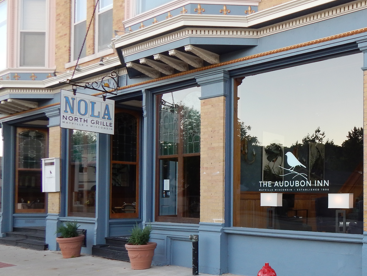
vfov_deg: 36.3
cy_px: 192
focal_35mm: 39
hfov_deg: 45.2
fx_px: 413
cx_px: 300
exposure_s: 1/30
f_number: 3
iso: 125
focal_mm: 4
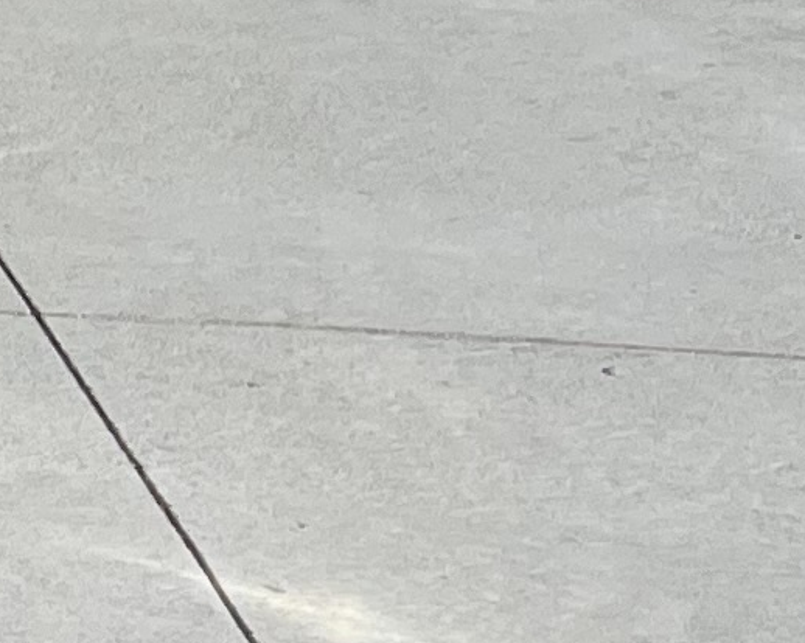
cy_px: 741
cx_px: -2309
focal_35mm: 190
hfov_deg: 7.5
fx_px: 4525
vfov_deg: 8.1
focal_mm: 5.1
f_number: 1.6
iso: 32
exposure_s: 1/4049
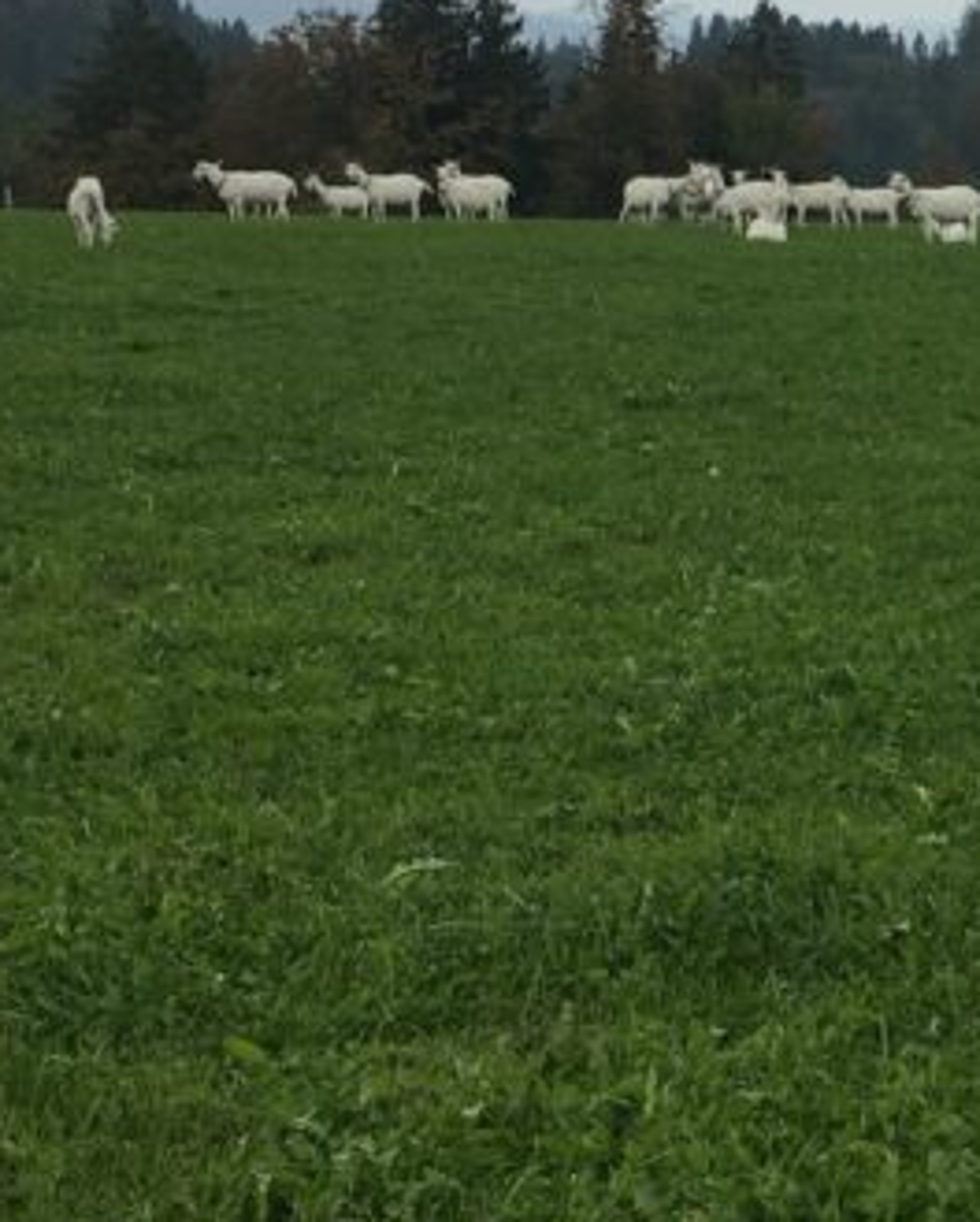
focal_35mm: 88
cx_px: 1203
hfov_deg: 16.7
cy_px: 253
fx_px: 3185
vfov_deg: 21.5
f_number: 2.2
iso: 25
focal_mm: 4.15
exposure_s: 1/818
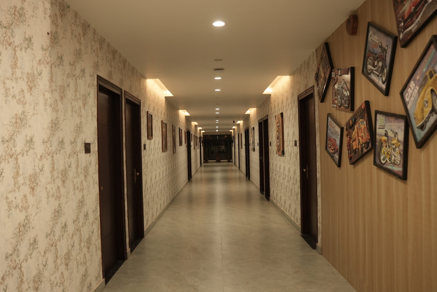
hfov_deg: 54.4
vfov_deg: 37.9
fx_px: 425
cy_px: 146
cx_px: 218
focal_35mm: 35
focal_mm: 35
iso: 1600
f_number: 3.2
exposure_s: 1/200
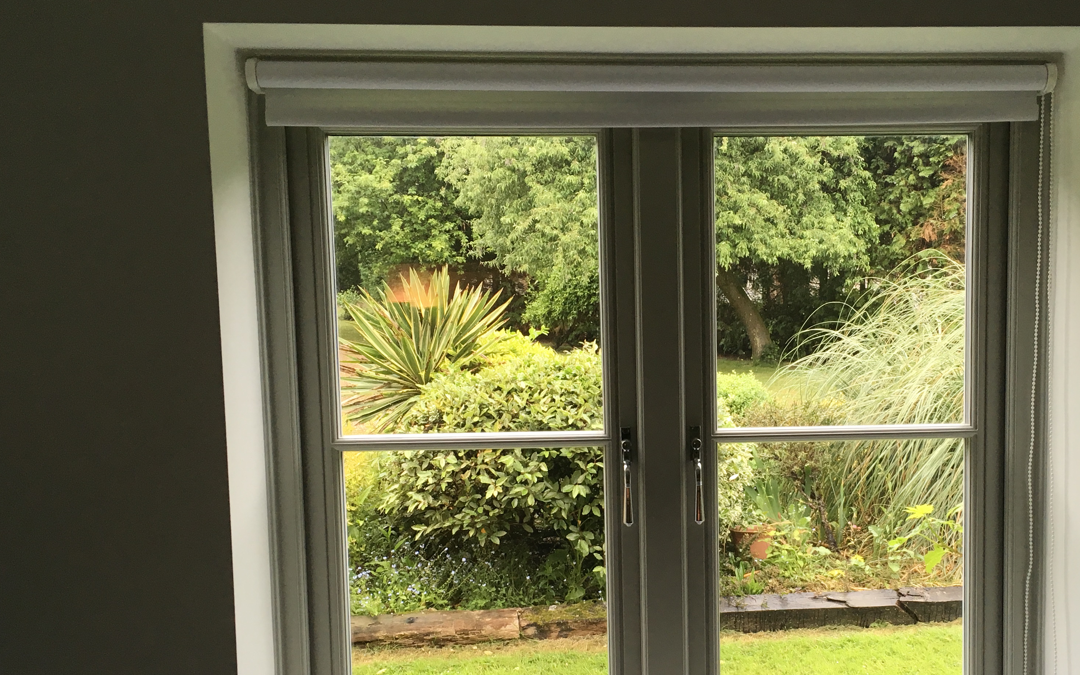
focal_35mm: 42
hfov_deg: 46.7
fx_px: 1236
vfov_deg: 30.3
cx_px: 686
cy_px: 456
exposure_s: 1/33
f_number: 2.2
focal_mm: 4.15
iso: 25
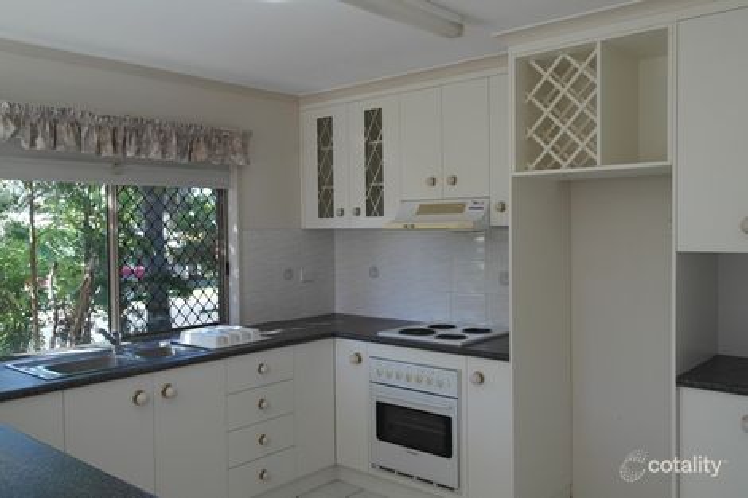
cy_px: 249
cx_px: 374
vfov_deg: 43.6
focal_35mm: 30
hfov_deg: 61.9
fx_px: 623
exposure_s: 1/80
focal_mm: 20
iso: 100
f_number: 3.5
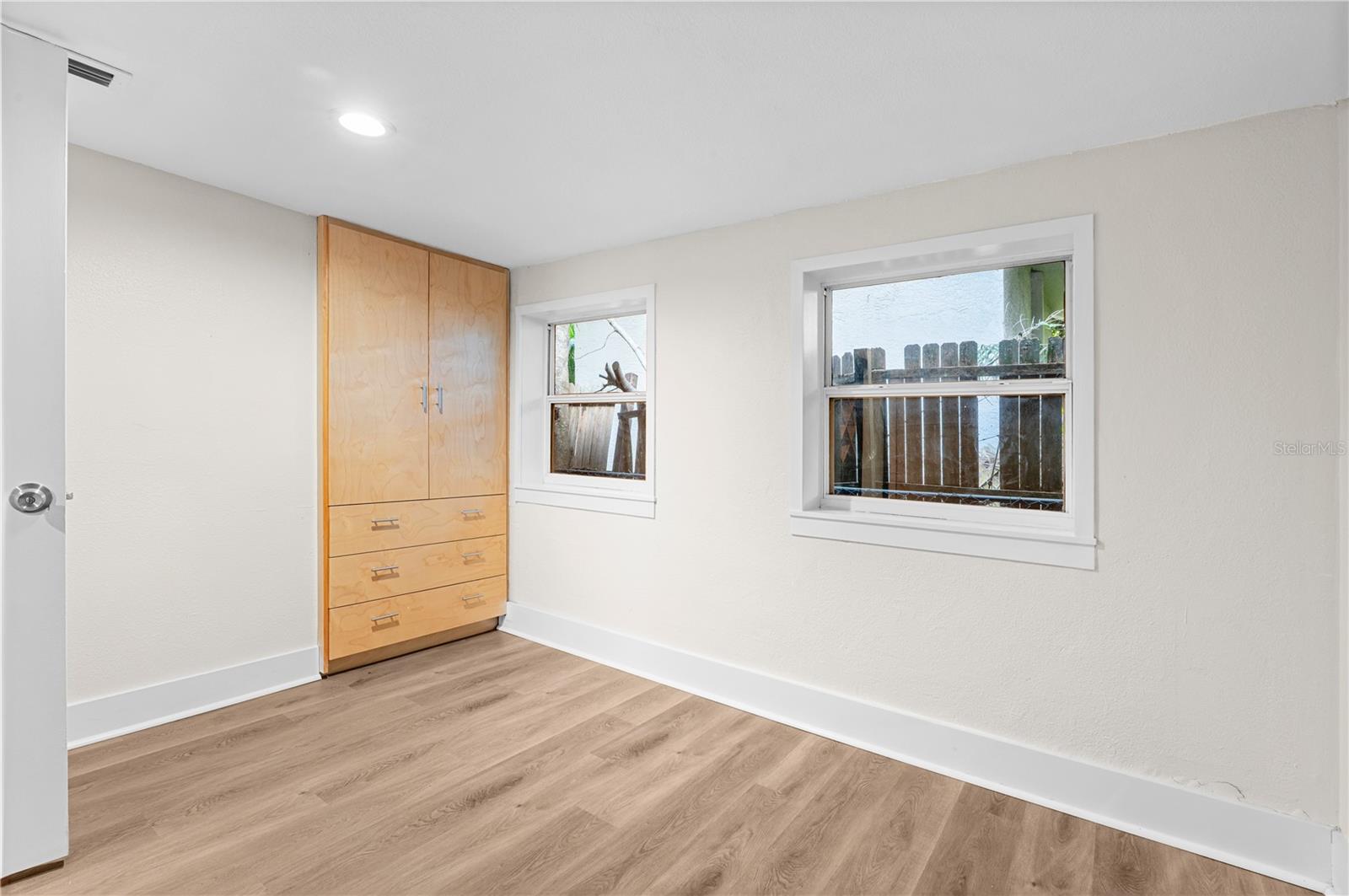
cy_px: 448
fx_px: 599
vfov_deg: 73.6
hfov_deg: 96.8
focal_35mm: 16
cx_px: 674
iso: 320
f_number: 10
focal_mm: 16
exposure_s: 1
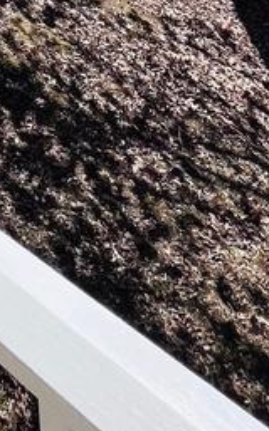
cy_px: -449
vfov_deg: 18.9
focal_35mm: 58
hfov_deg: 20.8
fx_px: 682
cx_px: -54
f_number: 1.8
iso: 32
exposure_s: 1/1508
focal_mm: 1.57
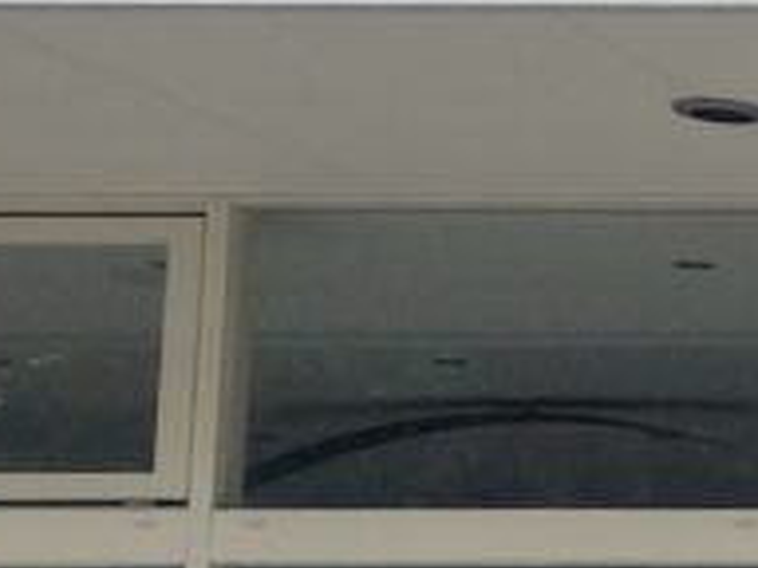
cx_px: 2471
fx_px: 3350
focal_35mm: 153
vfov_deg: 9.6
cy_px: 643
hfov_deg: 9.3
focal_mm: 5.6
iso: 50
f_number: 1.9
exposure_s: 1/2185
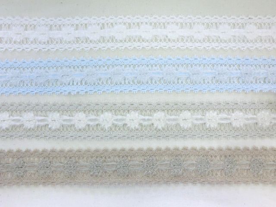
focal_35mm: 40
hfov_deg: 46.8
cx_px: 138
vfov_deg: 36.0
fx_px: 319
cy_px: 104
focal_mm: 7.1
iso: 250
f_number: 3.8
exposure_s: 1/60
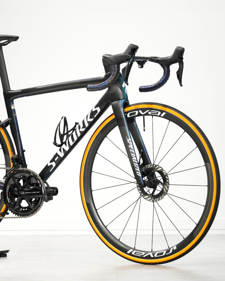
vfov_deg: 10.1
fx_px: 1589
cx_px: 39
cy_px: 141
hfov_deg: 8.1
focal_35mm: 191
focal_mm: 135
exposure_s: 1/125
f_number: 7.1
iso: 2000
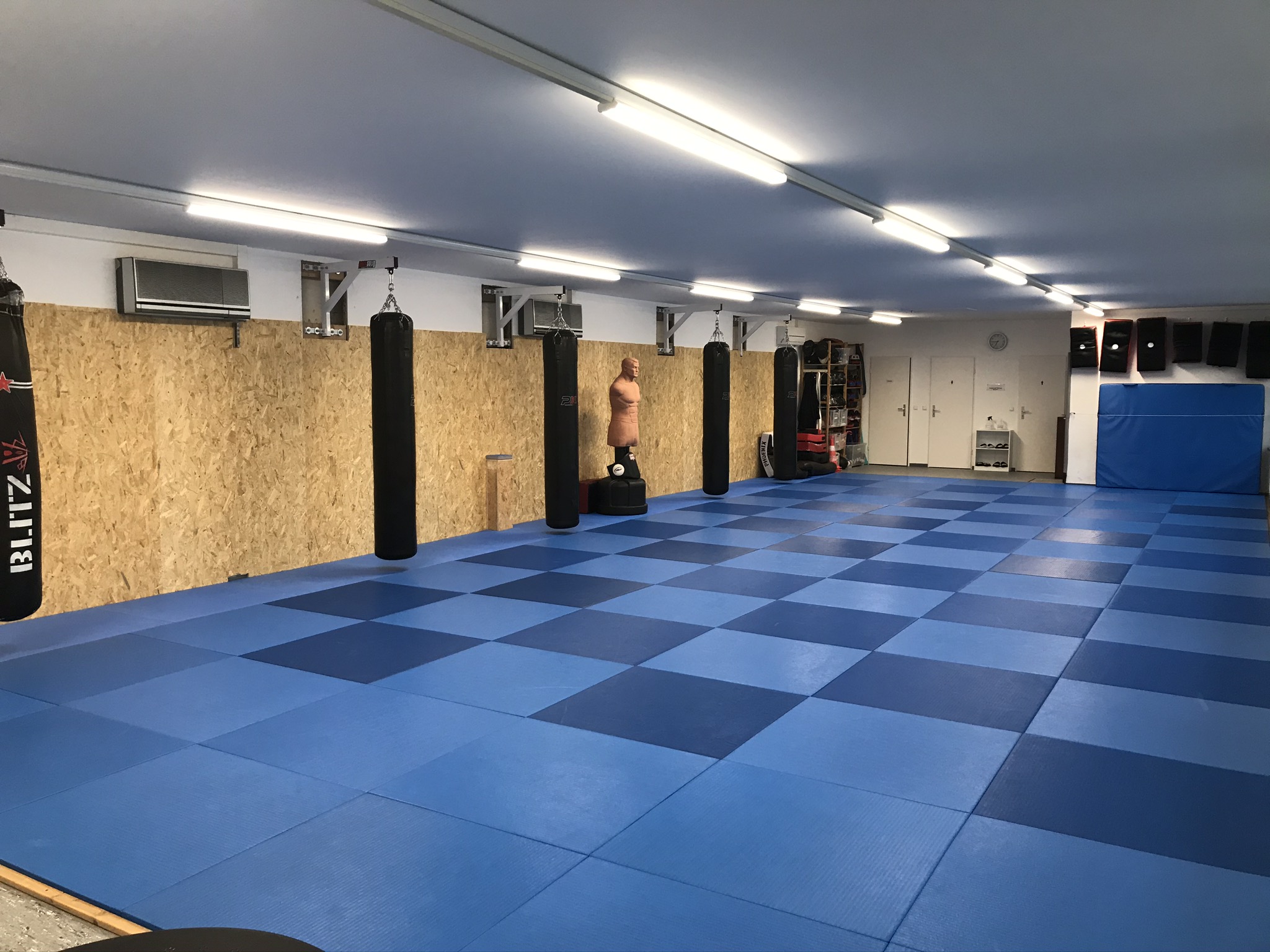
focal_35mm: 28
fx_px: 1027
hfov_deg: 63.4
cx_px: 635
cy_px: 476
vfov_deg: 49.7
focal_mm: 3.99
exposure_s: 1/20
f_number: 1.8
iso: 32
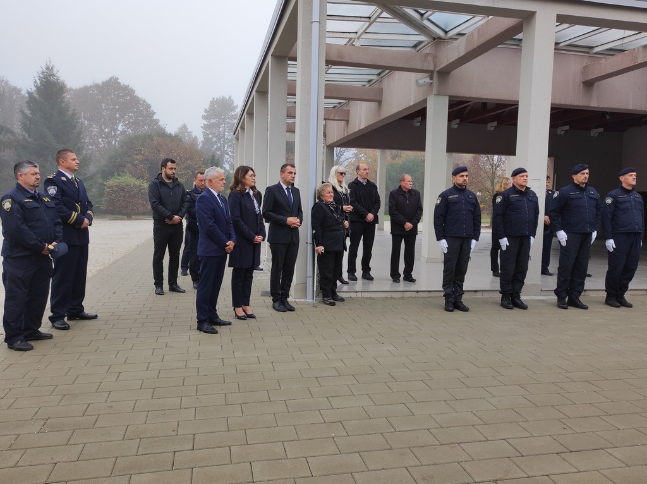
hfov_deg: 69.4
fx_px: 467
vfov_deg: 54.8
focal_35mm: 25
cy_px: 242
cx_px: 324
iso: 50
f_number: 1.79
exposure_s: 1/185
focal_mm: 4.7
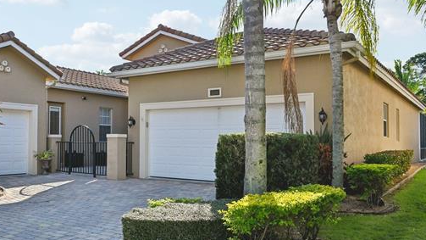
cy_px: 124
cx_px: 116
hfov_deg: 53.4
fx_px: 405
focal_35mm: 36
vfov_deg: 33.0
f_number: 8
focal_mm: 21.5
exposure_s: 1/1000
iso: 1000
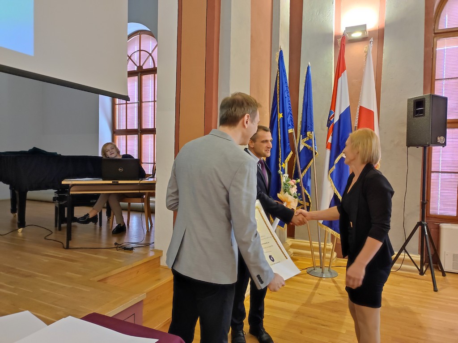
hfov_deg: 69.4
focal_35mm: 25
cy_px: 172
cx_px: 229
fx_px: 330
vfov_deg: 54.8
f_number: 1.79
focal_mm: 4.7
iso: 1424
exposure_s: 1/25
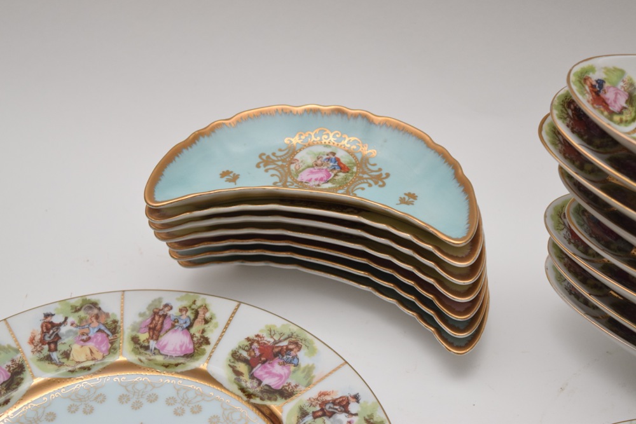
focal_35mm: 82
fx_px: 1458
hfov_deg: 24.6
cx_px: 318
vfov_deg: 16.6
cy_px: 212
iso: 800
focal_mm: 55
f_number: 5.6
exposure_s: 1/100
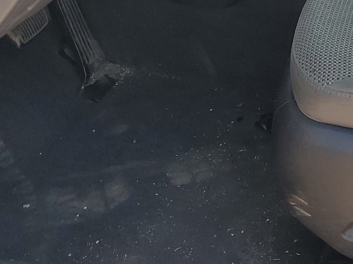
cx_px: 385
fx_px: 734
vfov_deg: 18.7
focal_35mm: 72
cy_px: -99
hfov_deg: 25.2
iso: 50
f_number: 1.5
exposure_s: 1/455
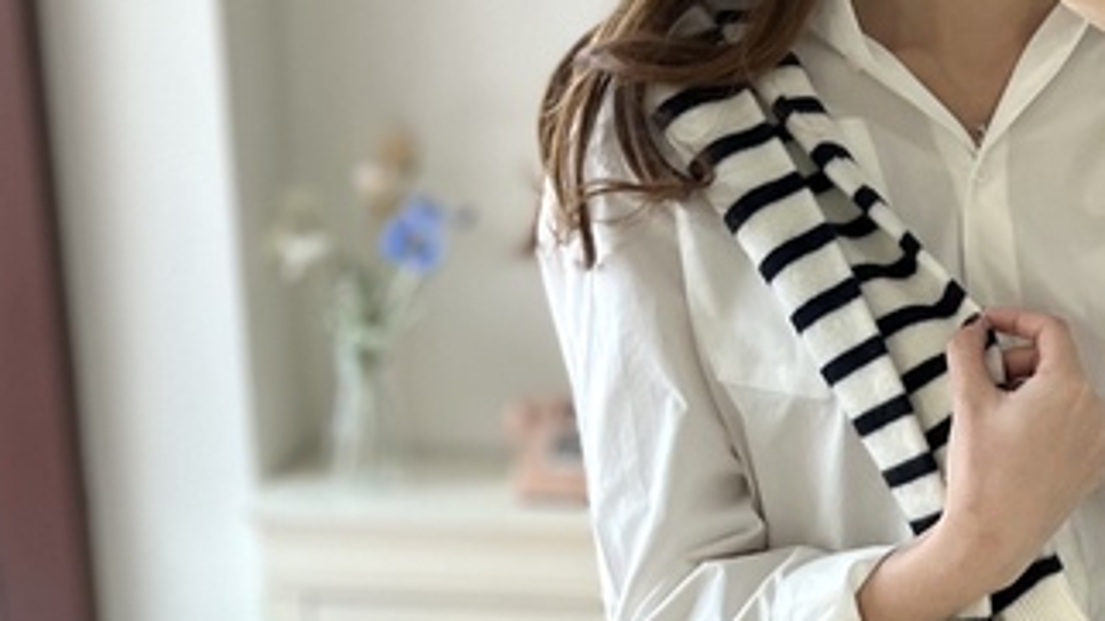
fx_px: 2578
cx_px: 1078
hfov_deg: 23.3
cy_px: 796
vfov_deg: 13.3
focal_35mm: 88
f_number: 1.6
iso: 125
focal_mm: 5.1
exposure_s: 1/84
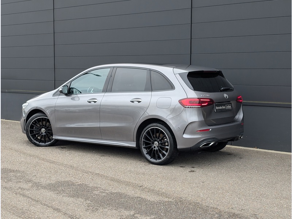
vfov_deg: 29.7
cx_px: 146
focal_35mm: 49
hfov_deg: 38.9
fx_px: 413
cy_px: 110
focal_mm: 6.9
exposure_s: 1/242
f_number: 1.68
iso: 36
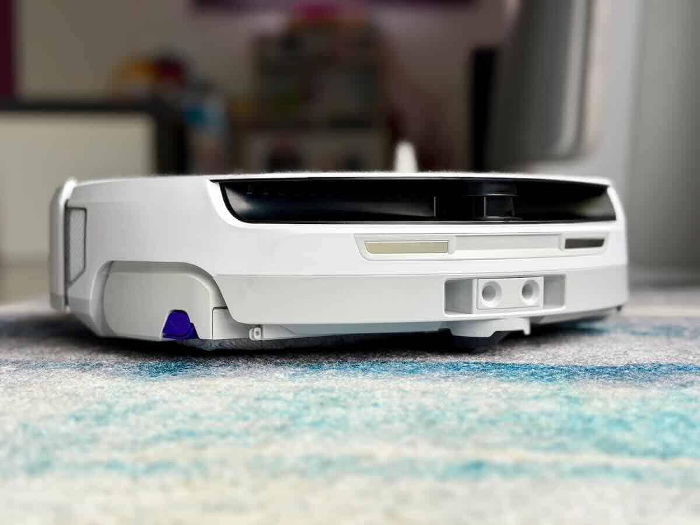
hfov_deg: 39.7
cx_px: 350
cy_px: 262
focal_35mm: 48
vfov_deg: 30.3
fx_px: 971
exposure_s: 1/188
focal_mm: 6.76
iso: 50
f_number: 1.78
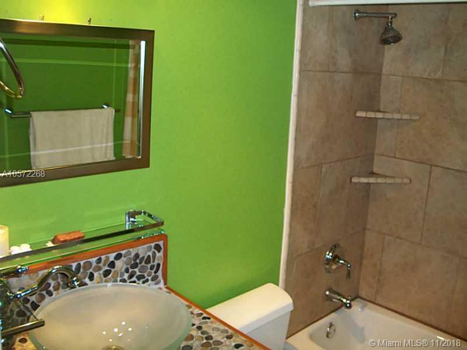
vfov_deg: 40.7
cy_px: 175
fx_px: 472
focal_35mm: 35
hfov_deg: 52.6
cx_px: 234
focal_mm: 6.3
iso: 200
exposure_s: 1/60
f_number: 3.1
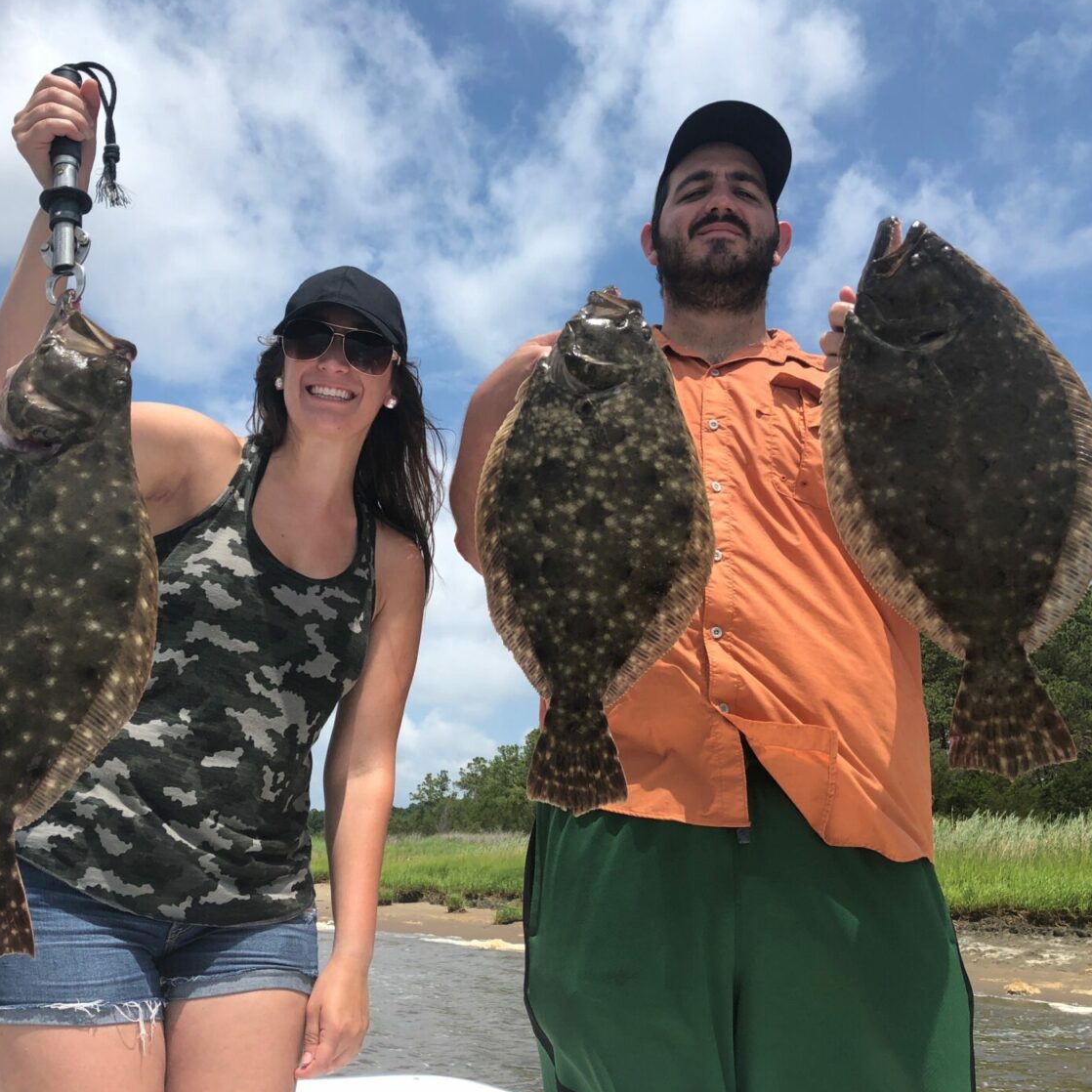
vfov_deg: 48.4
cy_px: 537
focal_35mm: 34
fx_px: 1213
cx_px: 452
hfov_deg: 48.2
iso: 25
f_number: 1.8
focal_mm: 3.99
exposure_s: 1/2525
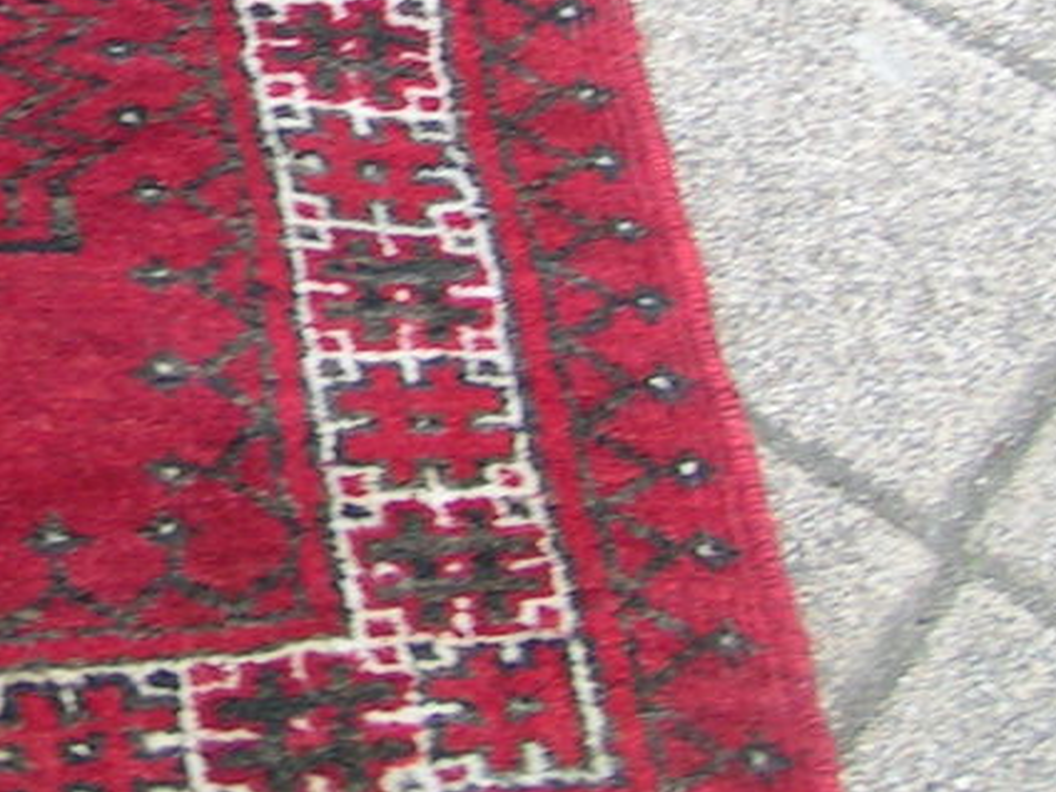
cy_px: -68
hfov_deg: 16.7
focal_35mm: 112
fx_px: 3417
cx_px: -280
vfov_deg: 13.0
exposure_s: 1/60
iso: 50
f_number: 4
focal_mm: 5.8
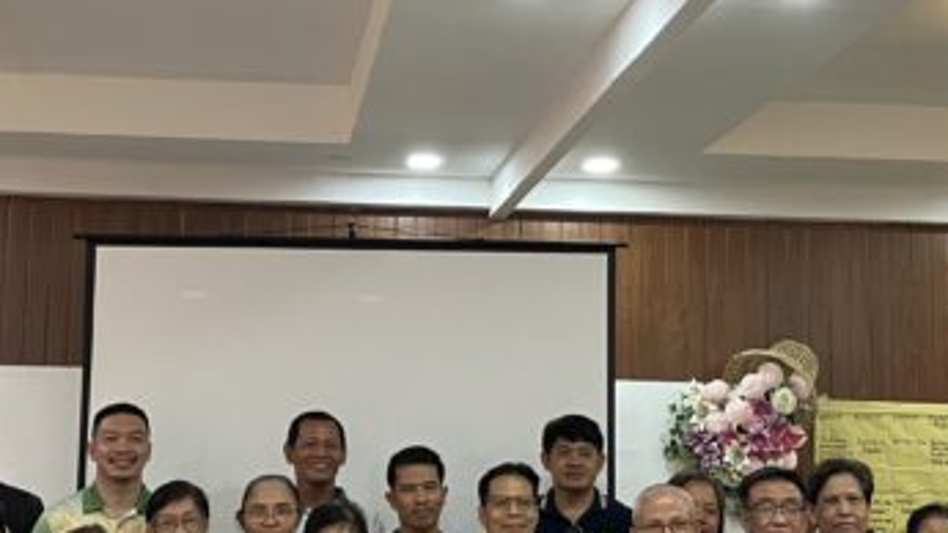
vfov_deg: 17.7
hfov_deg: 31.0
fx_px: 1709
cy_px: 239
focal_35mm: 68
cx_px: 418
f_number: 1.8
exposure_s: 1/60
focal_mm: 3.99
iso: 250
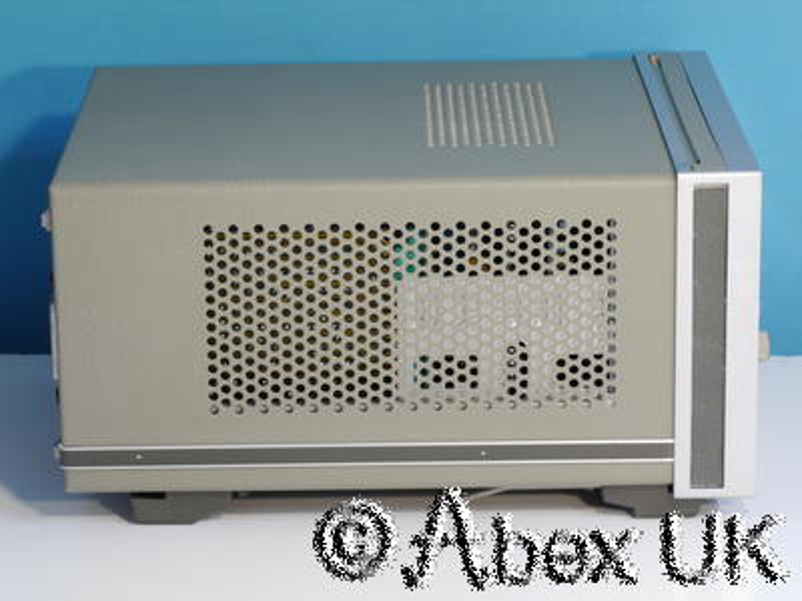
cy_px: 300
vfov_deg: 10.7
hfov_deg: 14.3
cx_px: 401
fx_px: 3197
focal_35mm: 138
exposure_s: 1/1.3
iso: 400
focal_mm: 69
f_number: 14
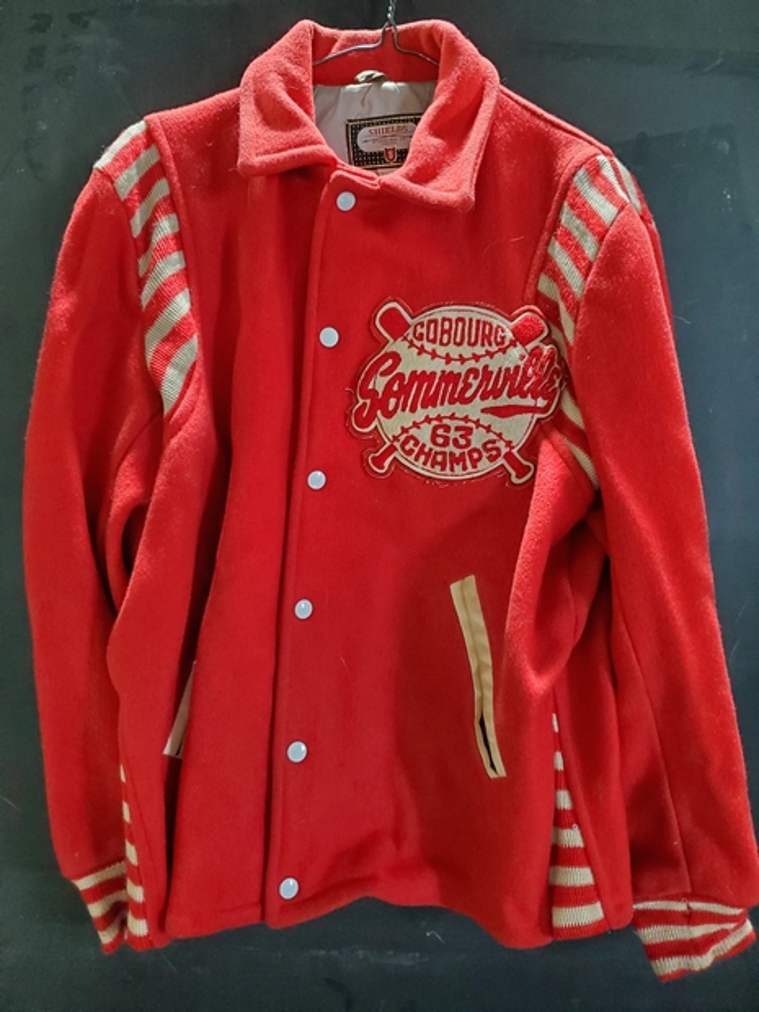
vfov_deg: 67.3
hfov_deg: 53.1
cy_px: 506
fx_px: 760
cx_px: 380
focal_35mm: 26
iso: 640
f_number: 1.5
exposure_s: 1/39
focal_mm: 4.3
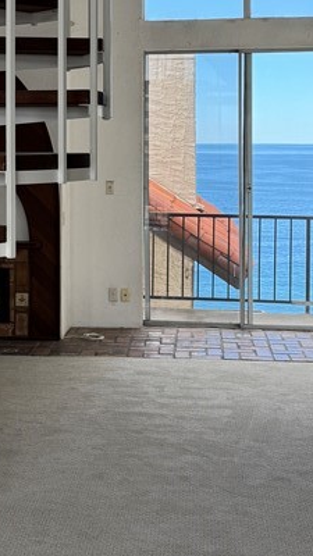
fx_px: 989
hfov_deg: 17.9
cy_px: 154
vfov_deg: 31.0
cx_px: 82
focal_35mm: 67
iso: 80
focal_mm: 6.76
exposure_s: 1/448
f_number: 1.78
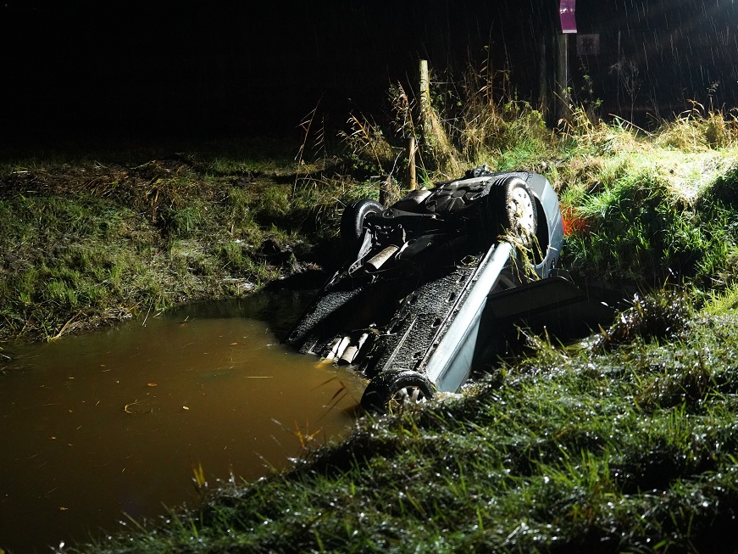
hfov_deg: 36.1
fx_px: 1130
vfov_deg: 27.5
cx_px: 408
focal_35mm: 53
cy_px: 274
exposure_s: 1/50
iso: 12800
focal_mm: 48
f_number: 4
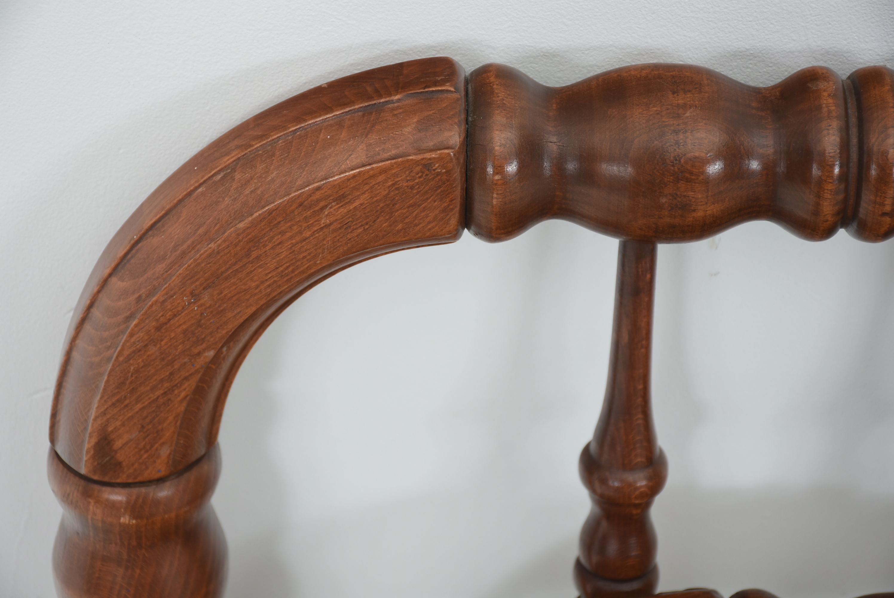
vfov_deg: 12.2
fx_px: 2796
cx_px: 447
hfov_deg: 18.2
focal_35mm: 112
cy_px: 299
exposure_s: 1/100
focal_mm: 75
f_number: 7.1
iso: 160
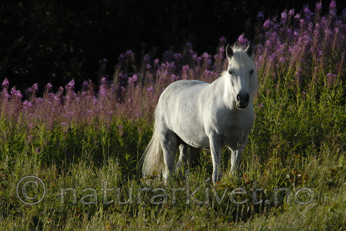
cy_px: 116
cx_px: 173
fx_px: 4762
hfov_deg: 4.2
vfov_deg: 2.8
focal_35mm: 495
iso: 400
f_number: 5.6
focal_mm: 330
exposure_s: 1/1250
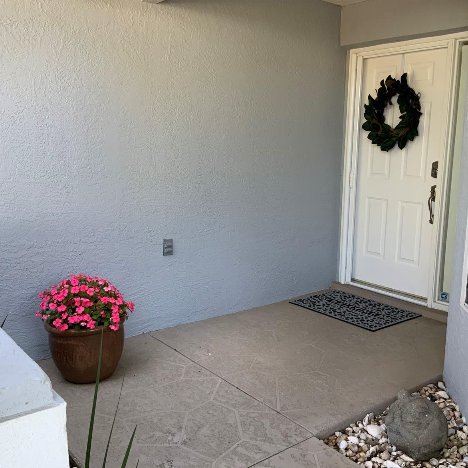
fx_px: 535
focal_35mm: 35
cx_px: 276
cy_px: 238
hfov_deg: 47.0
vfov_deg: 47.2
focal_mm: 3
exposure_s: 1/122
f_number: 1.8
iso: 40
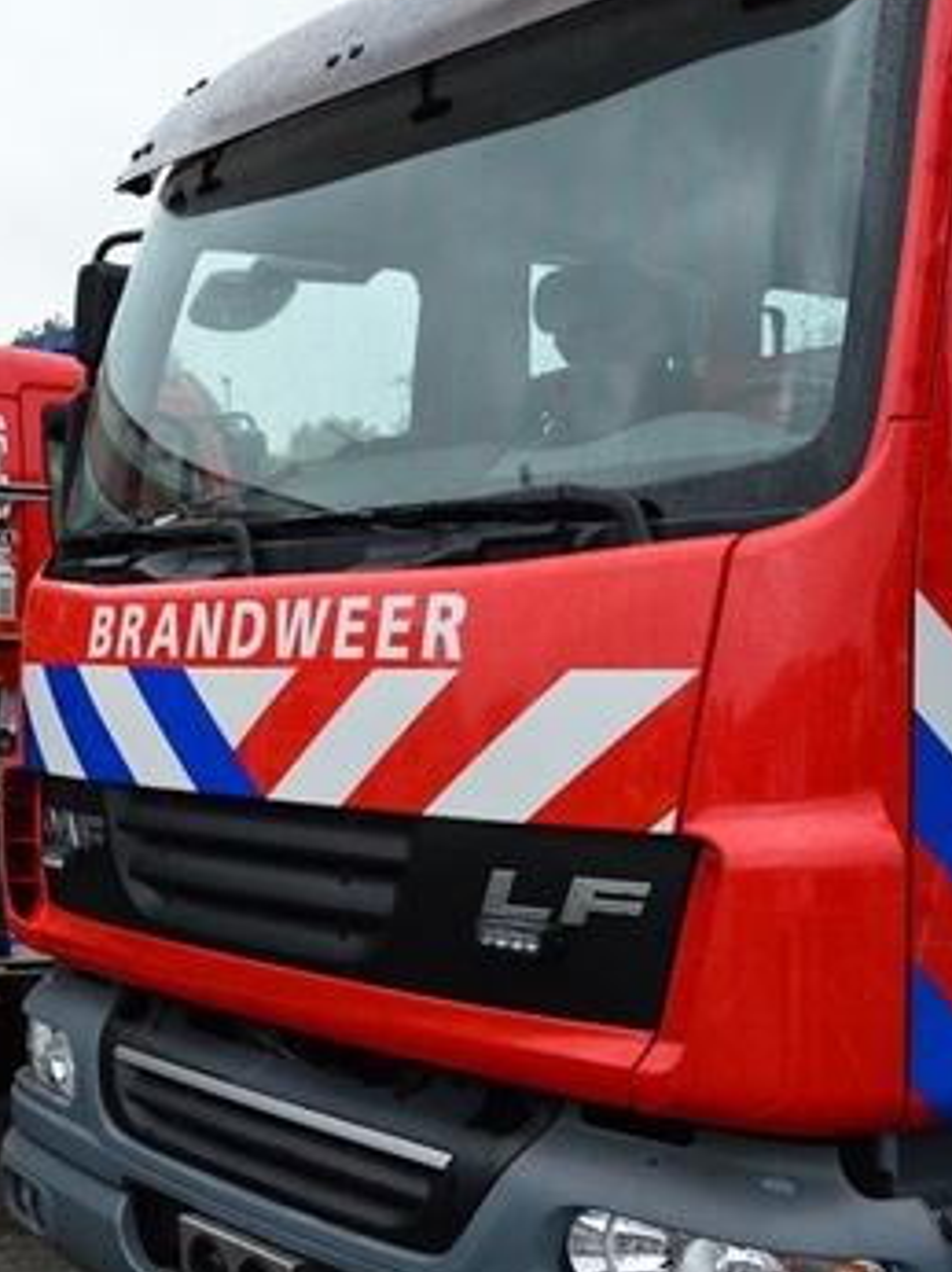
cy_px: 616
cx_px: -92
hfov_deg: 24.7
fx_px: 2019
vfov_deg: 35.0
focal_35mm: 55
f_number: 6.3
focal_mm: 22
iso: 3200
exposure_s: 1/1600
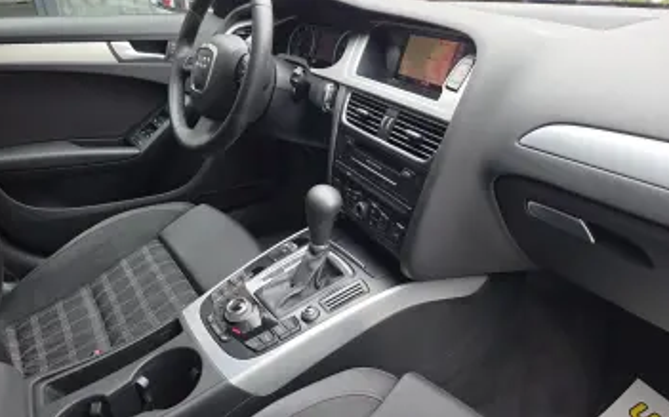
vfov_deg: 49.2
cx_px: 332
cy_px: 189
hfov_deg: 72.6
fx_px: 456
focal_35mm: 25
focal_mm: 6.25
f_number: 1.7
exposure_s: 1/100
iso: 125
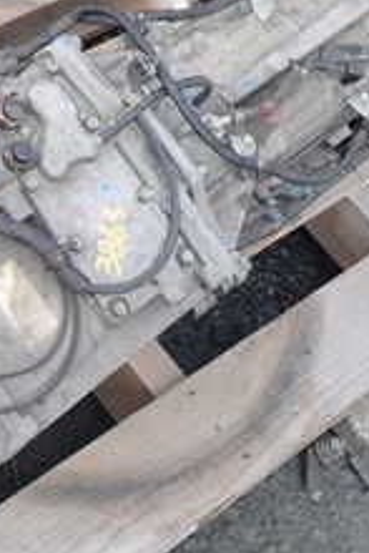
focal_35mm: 85
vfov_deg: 23.9
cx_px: 8
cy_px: 256
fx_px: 1305
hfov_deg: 15.8
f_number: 3.2
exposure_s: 1/80
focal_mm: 5.4
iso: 100
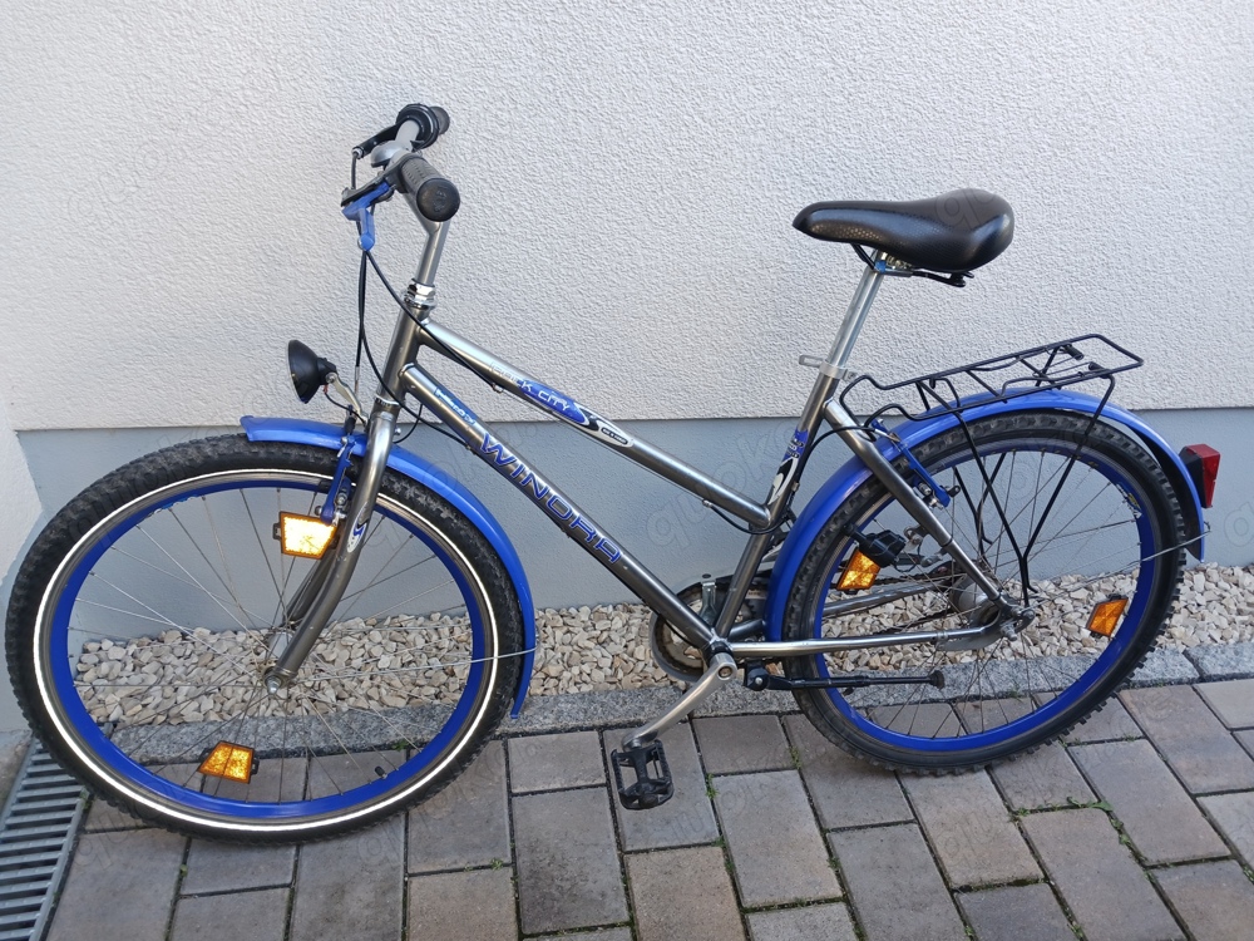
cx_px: 627
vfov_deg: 51.4
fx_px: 978
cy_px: 470
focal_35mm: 27
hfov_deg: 65.3
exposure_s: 1/50
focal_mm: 4
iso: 64
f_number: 1.8
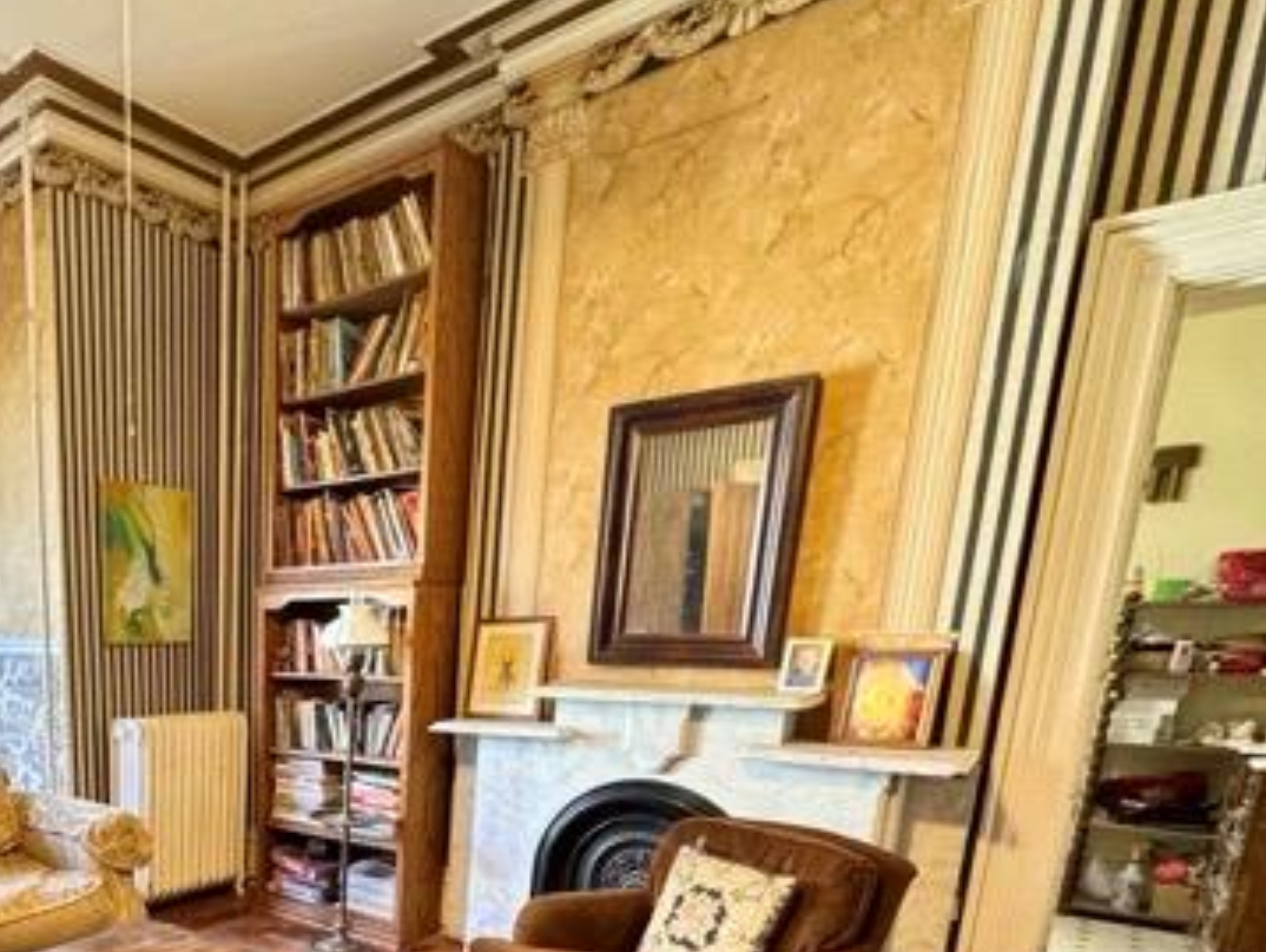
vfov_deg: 49.7
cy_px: 832
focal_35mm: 25
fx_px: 915
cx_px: 170
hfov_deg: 60.7
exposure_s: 1/60
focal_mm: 2.22
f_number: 2.2
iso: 500
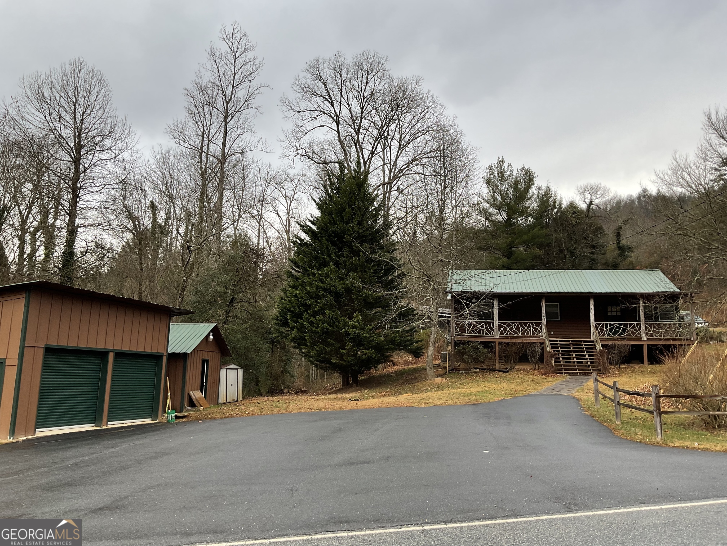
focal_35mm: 29
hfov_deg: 61.7
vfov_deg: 48.2
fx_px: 609
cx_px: 364
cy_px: 273
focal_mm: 3
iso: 16
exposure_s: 1/157
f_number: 1.8
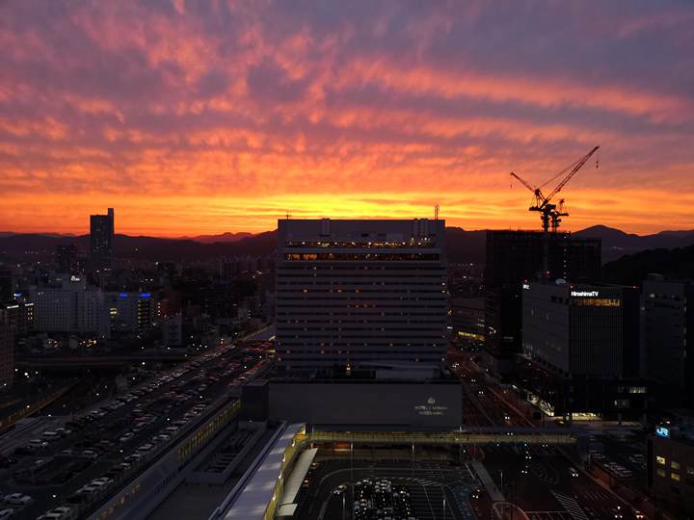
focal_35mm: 27
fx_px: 541
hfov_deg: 65.3
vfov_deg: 51.4
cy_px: 260
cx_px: 347
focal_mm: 3.95
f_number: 1.8
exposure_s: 1/60
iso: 160
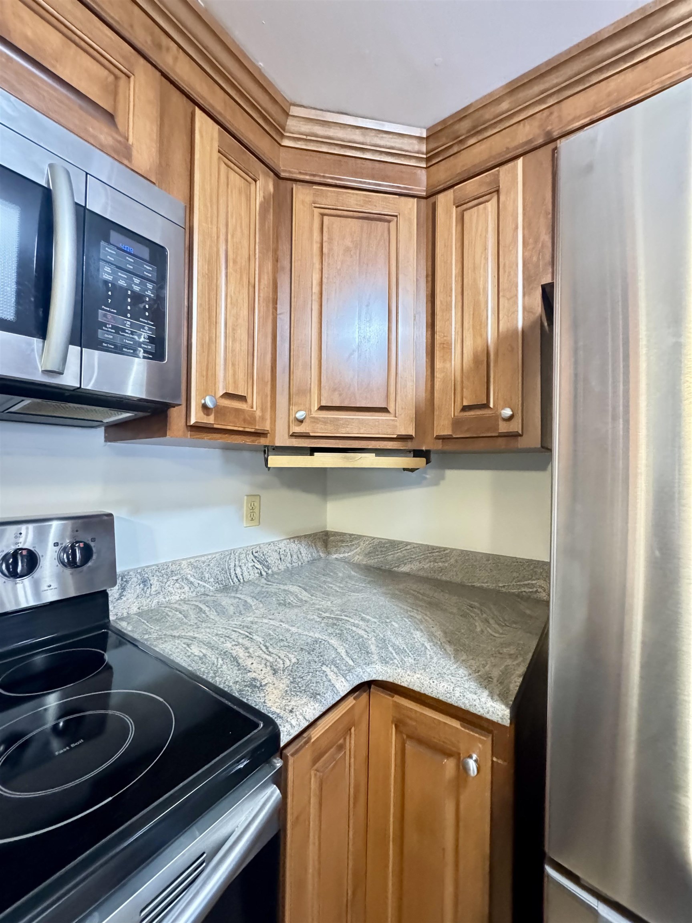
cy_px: 462
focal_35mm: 14
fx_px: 373
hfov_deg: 85.7
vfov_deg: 102.1
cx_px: 346
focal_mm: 2.22
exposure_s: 1/40
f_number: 2.2
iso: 1600
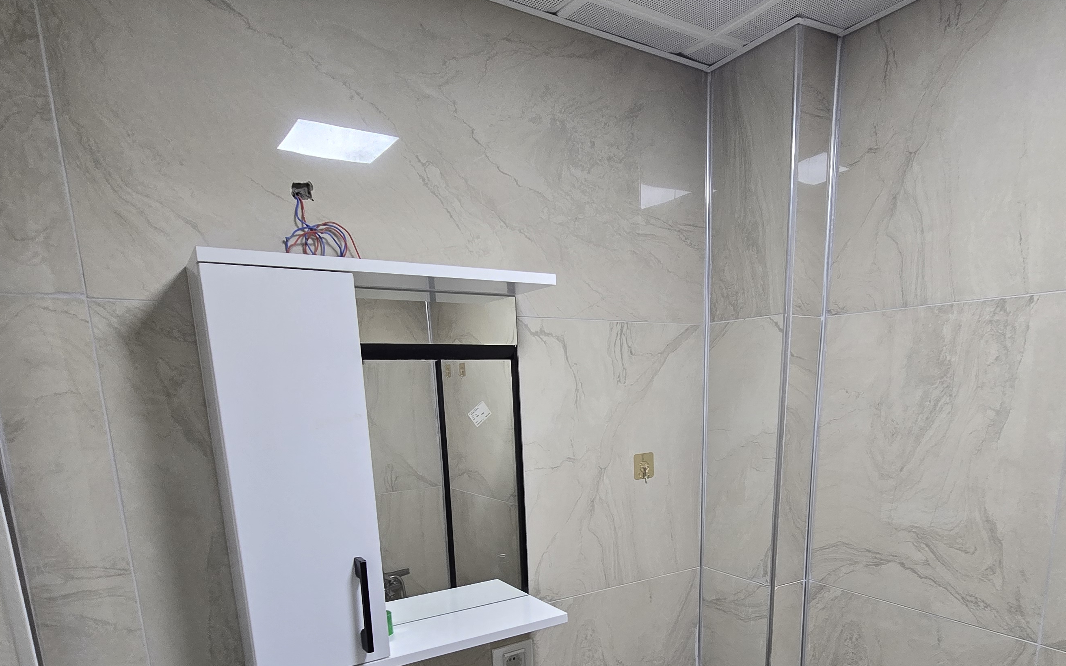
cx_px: 581
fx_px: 610
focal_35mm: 21
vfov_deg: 53.2
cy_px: 539
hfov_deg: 82.1
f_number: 2.2
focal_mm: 2.2
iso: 160
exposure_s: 1/50
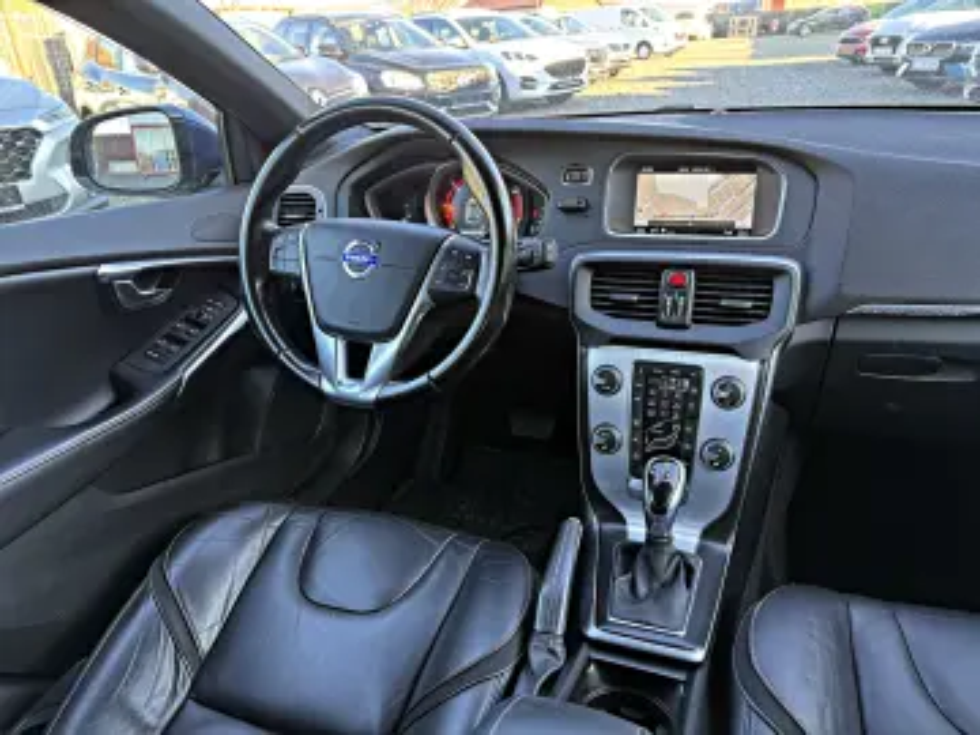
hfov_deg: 71.6
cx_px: 490
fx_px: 679
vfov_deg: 56.8
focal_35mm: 24
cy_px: 368
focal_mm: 6.76
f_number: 1.78
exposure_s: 1/119
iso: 200
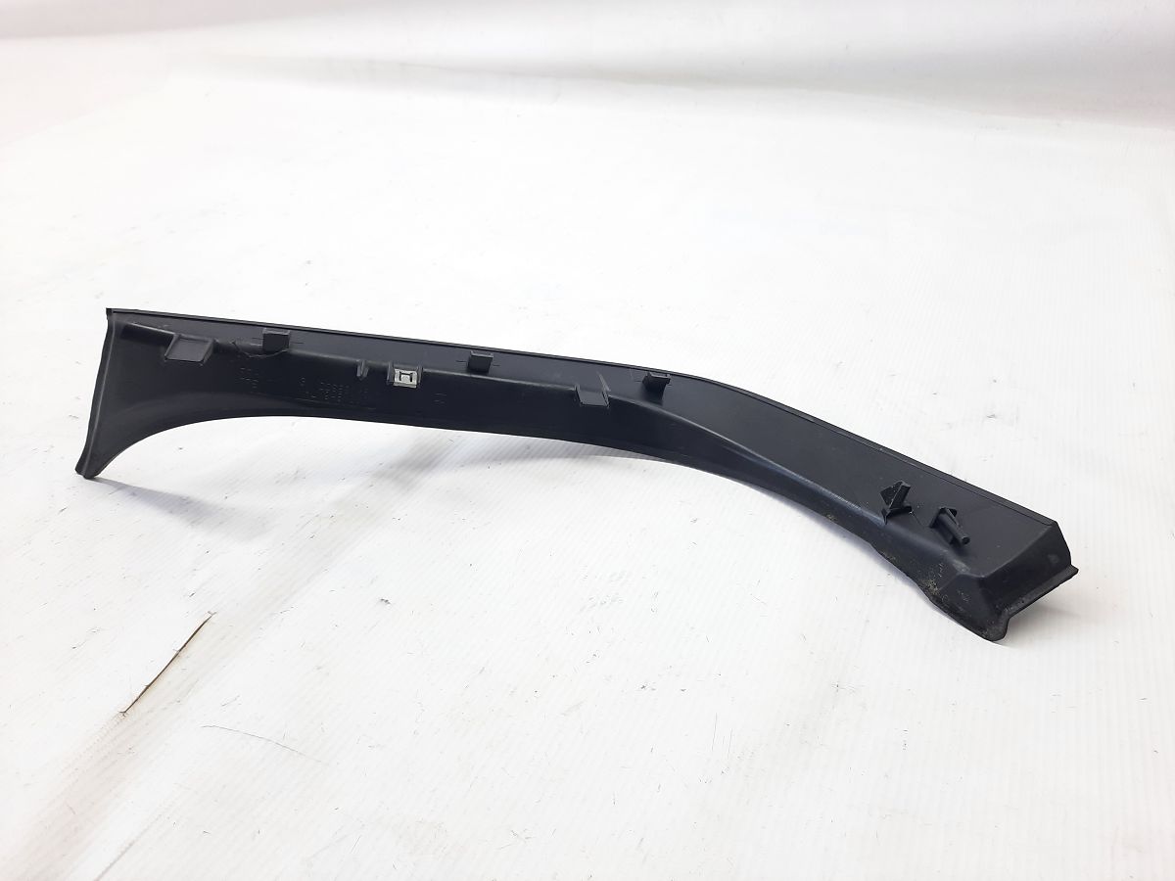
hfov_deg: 69.4
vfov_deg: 54.9
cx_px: 588
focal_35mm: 25
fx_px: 849
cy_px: 440
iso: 80
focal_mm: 4.6
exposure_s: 1/50
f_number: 2
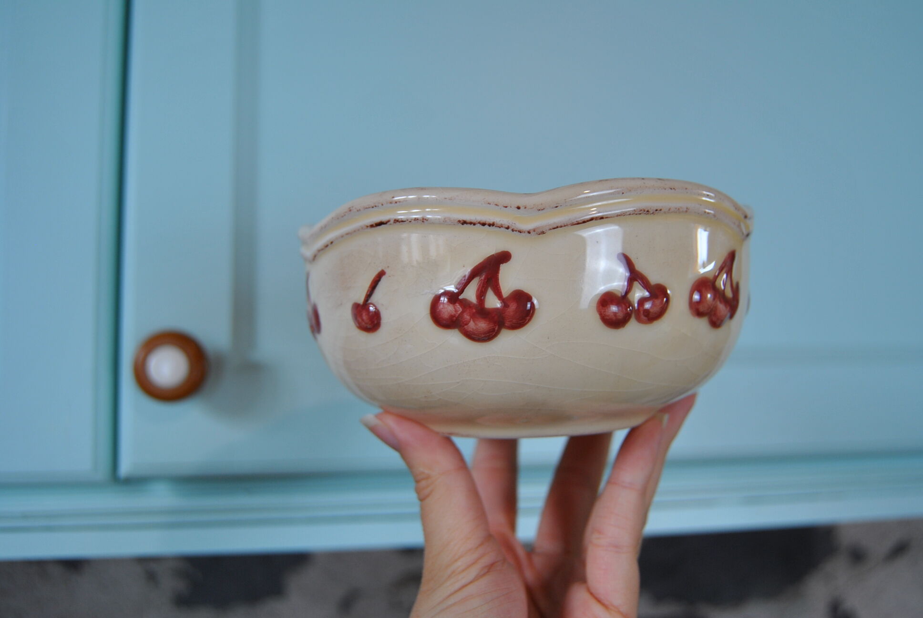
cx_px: 462
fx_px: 847
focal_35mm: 33
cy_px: 309
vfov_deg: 40.1
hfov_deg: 57.2
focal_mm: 22
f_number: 3.5
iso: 200
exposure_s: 1/50
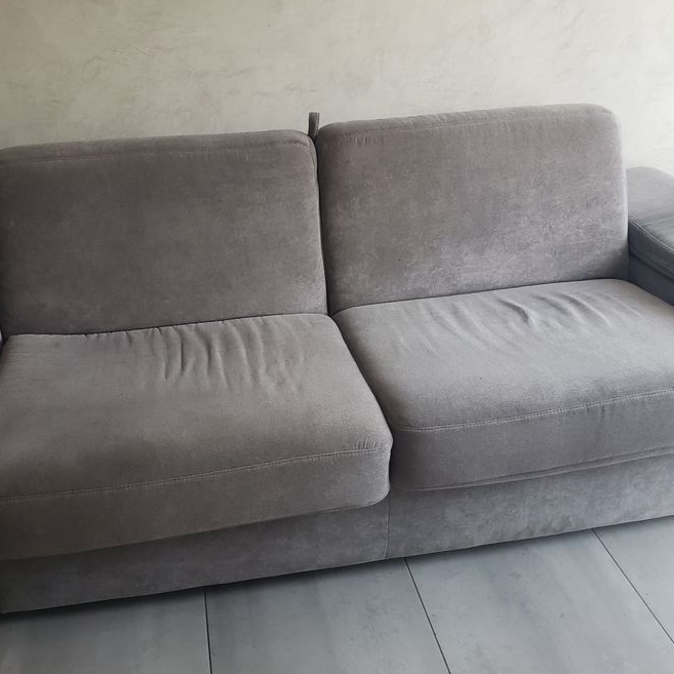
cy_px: 358
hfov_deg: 47.1
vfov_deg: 47.2
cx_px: 296
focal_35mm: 35
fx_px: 771
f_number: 2.4
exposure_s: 1/50
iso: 320
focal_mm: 4.3
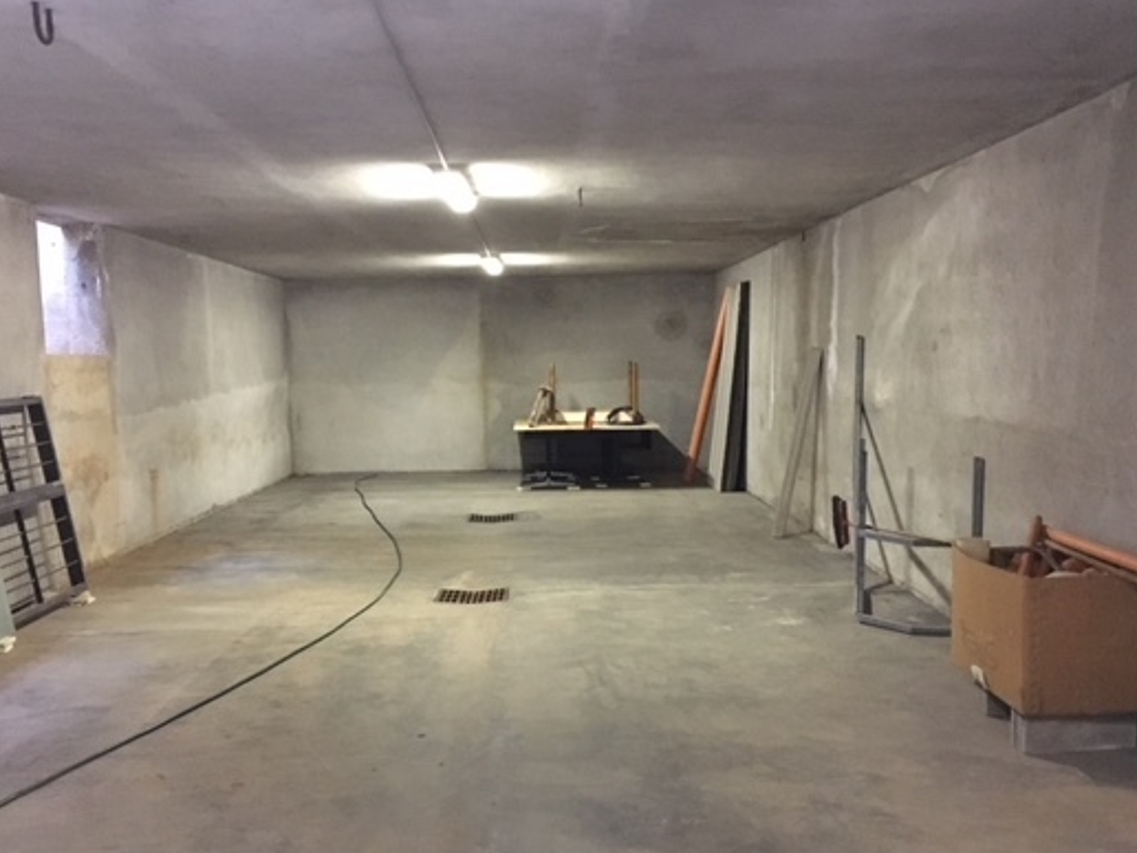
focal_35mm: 36
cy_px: 505
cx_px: 549
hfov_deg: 51.3
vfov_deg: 39.5
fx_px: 1182
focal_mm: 4.15
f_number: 2.2
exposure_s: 1/17
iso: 400
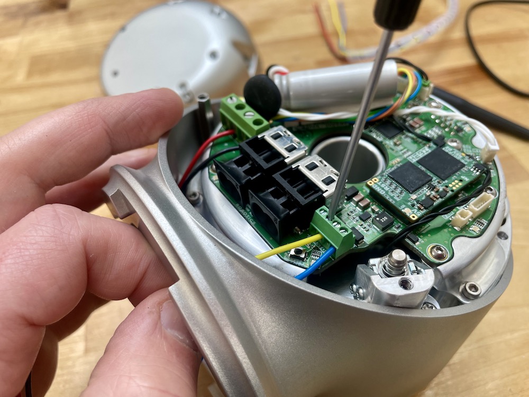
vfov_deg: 53.1
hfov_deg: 67.3
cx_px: 264
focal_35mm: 26
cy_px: 198
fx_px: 397
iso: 40
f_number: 1.6
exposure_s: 1/68
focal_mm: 4.2
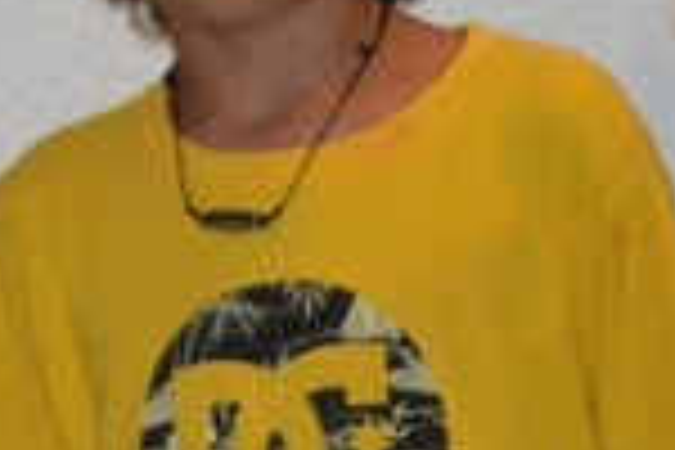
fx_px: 23949
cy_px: -227
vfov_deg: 1.1
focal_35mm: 1277
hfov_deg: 1.6
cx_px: -1188
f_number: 4.2
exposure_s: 1/160
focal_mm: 125
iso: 3200
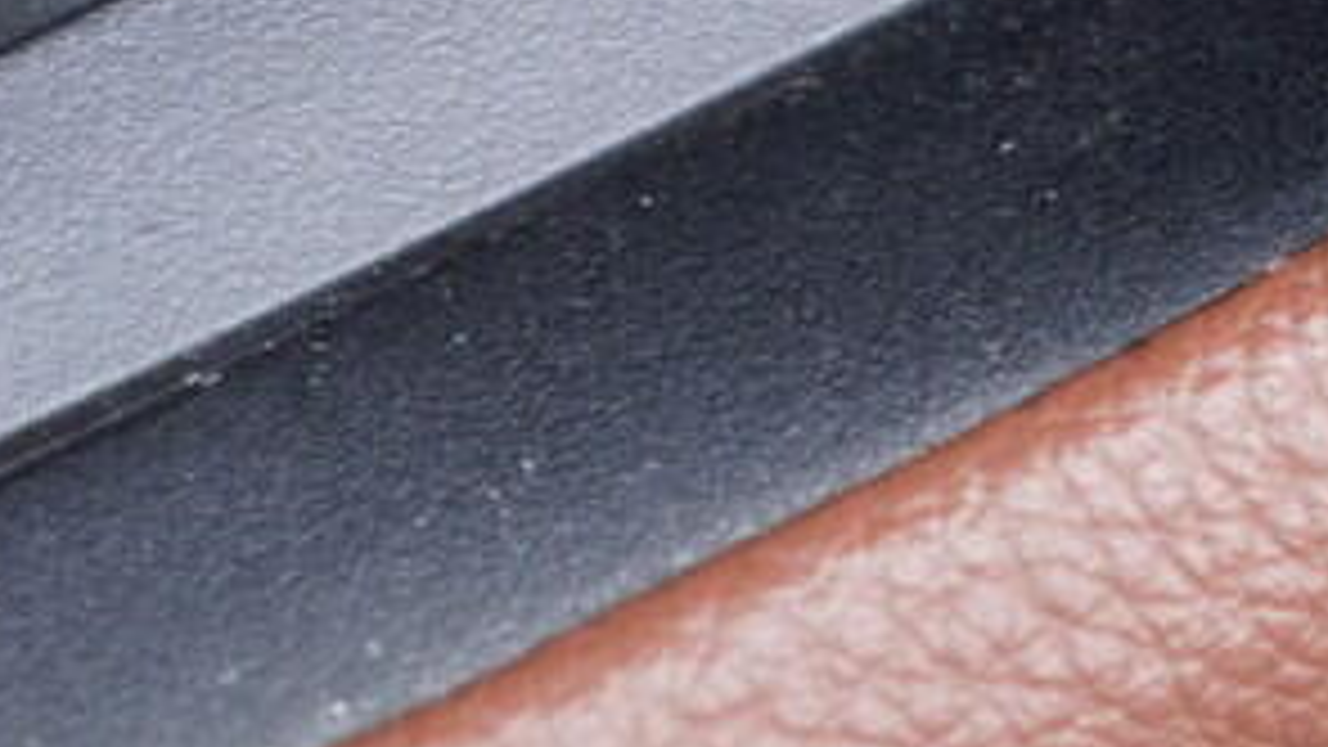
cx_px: 86
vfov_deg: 6.5
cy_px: -576
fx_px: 6480
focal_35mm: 184
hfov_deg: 11.6
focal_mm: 24
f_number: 2.8
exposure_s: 1/40
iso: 400
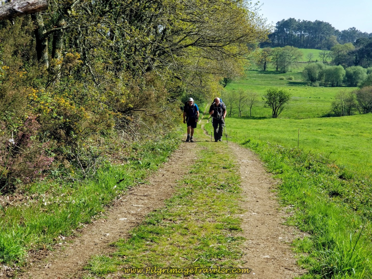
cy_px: 140
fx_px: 559
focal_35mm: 52
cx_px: 186
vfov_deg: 28.0
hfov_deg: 36.8
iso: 25
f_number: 2.4
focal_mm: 6
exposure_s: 1/509
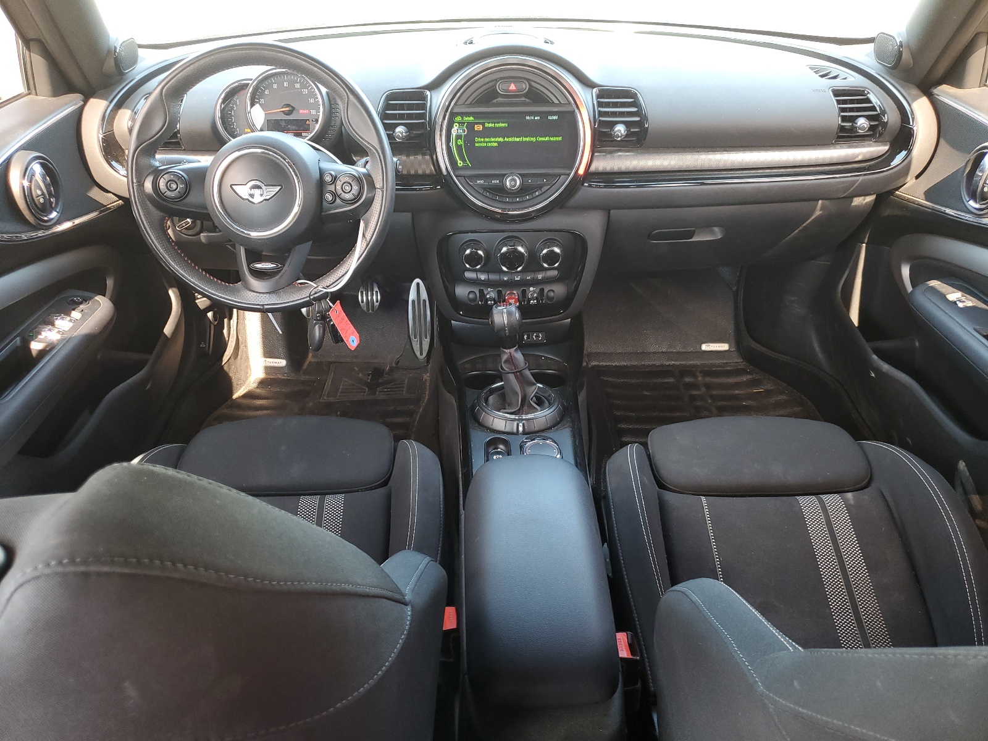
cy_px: 370
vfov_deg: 53.1
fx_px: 742
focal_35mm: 26
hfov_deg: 67.3
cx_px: 494
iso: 76
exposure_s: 1/60.2
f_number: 1.5
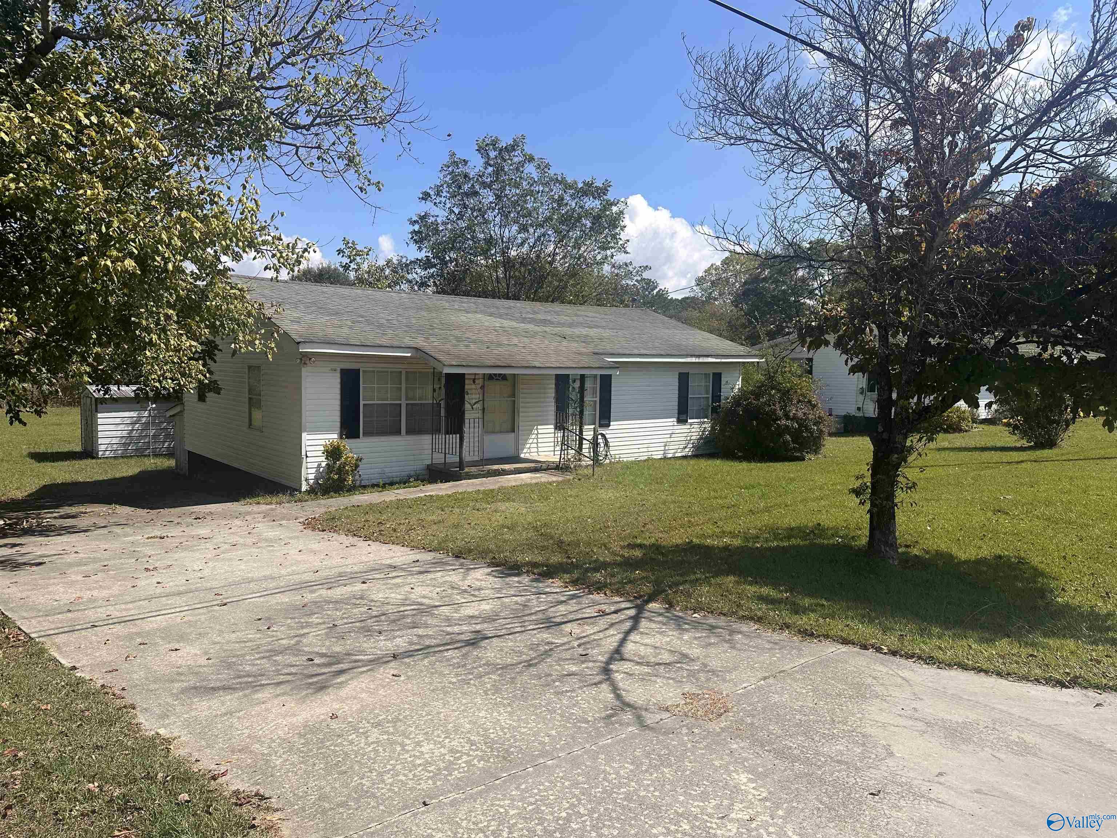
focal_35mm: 24
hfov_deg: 71.6
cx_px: 558
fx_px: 774
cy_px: 419
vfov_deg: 56.8
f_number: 1.78
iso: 80
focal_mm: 6.86
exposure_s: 1/4545
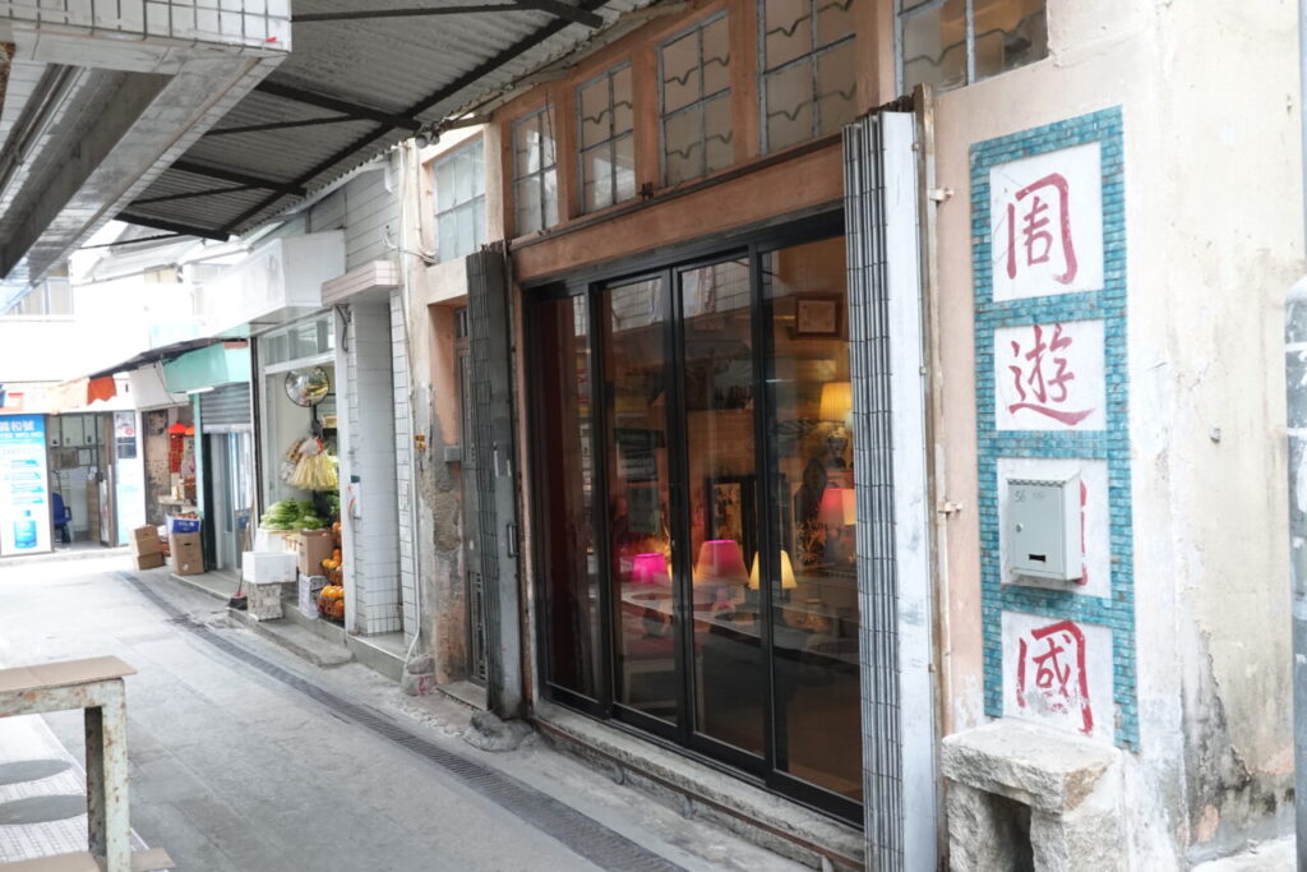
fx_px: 1271
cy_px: 436
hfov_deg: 54.4
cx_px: 654
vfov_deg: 37.9
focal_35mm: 35
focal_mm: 13.03
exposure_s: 1/20
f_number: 3.5
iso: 800
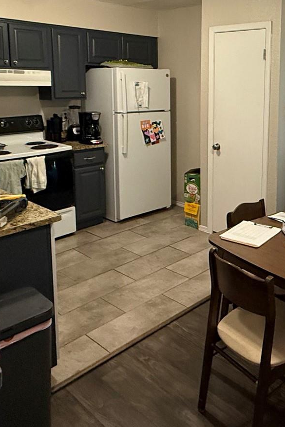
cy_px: 132
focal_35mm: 34
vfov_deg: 54.3
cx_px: 244
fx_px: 404
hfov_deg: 37.0
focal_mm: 2.22
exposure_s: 1/60
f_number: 2.2
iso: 400
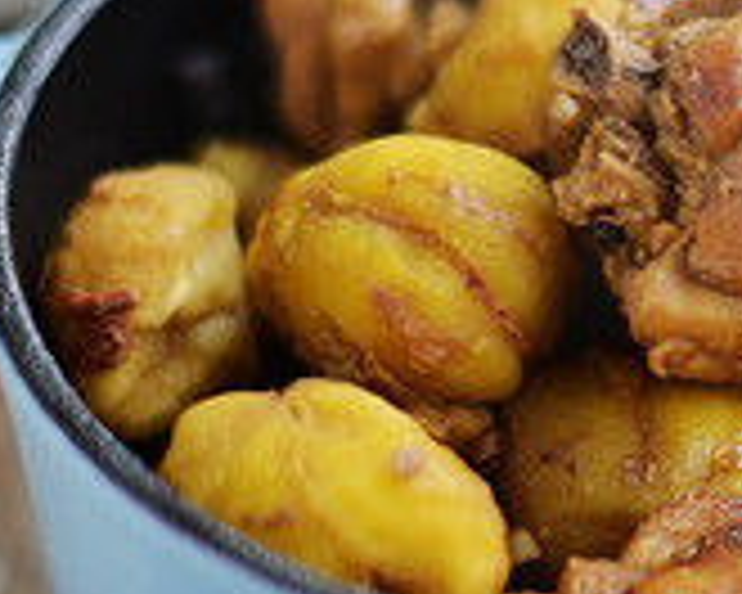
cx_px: 827
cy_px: 306
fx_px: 3755
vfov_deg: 9.0
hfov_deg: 11.1
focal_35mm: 171
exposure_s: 1/100
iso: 160
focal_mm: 50
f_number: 1.4
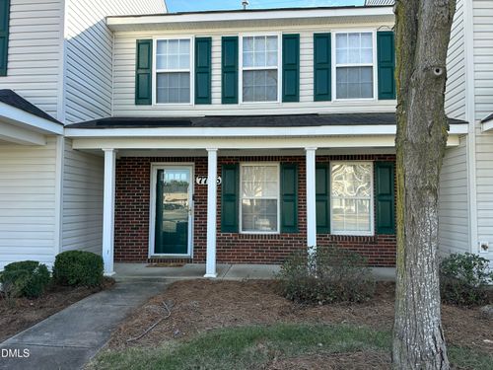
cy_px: 185
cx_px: 246
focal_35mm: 24
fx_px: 342
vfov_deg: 56.8
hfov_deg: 71.6
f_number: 1.78
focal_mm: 6.86
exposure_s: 1/756
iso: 80
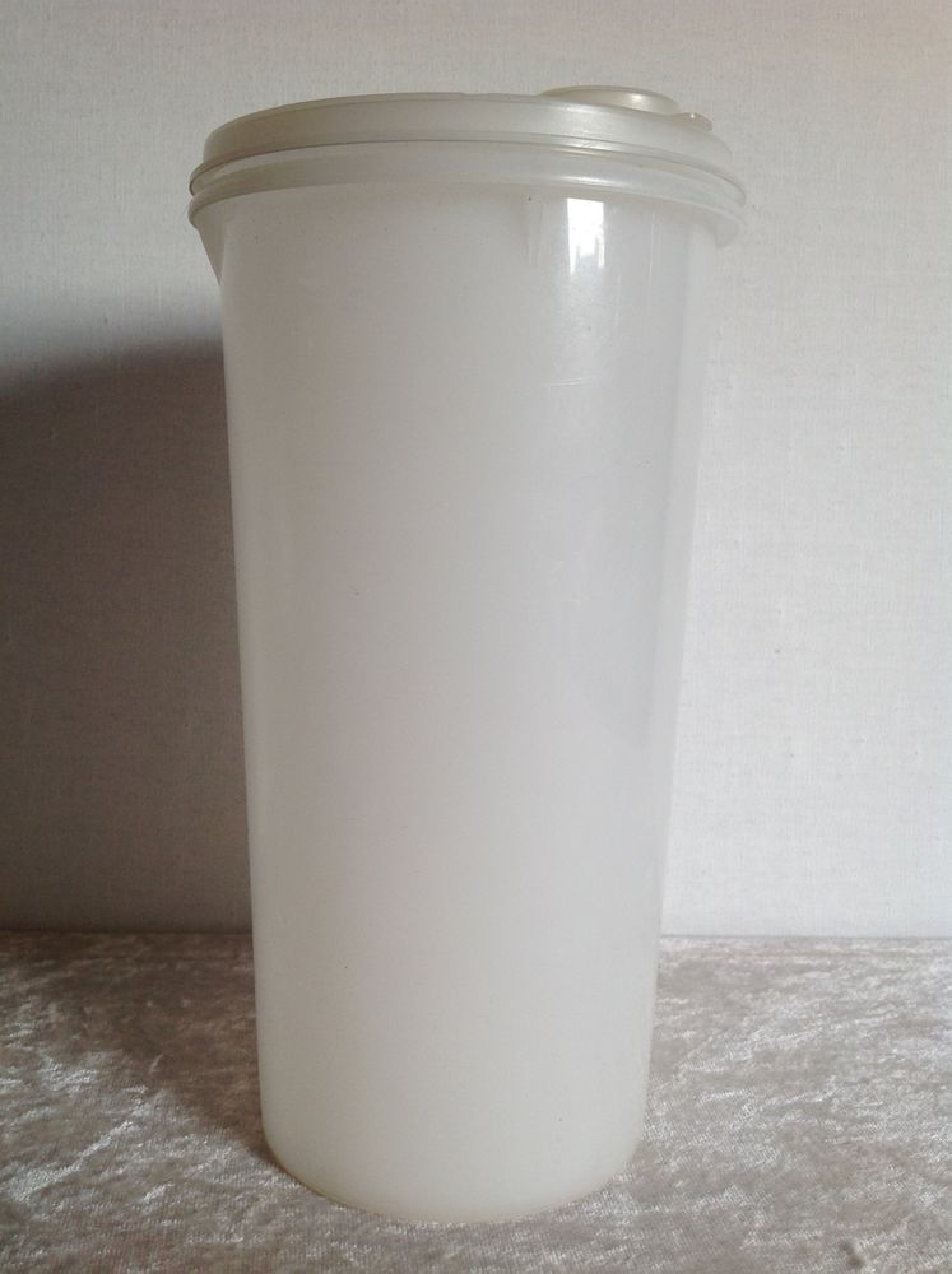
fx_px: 1287
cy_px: 637
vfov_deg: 52.7
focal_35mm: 35
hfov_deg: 40.6
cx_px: 476
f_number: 2.4
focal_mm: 4.28
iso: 50
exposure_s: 1/60
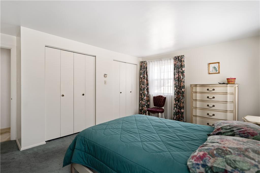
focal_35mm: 17
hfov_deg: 93.3
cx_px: 130
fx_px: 123
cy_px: 86
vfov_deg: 70.4
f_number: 2.8
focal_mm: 17
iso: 200
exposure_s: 1/30
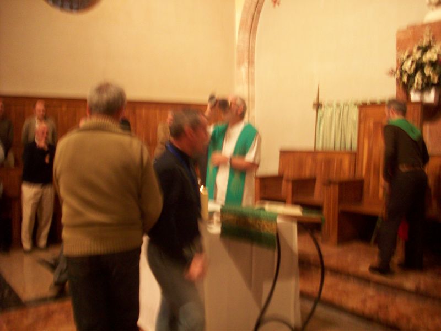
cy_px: 166
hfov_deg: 50.1
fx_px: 471
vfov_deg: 38.7
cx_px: 220
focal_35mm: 37
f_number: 2.8
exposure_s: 1/16.5
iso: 160
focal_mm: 6.2
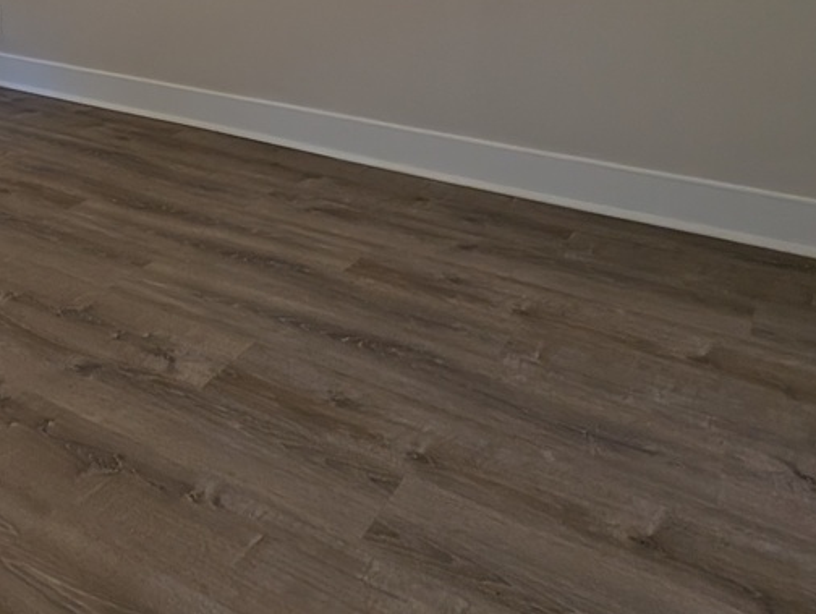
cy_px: -105
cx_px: 71
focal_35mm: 37
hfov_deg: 45.1
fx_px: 873
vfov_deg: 32.6
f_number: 2.2
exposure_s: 1/23.8
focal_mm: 1.95
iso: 92
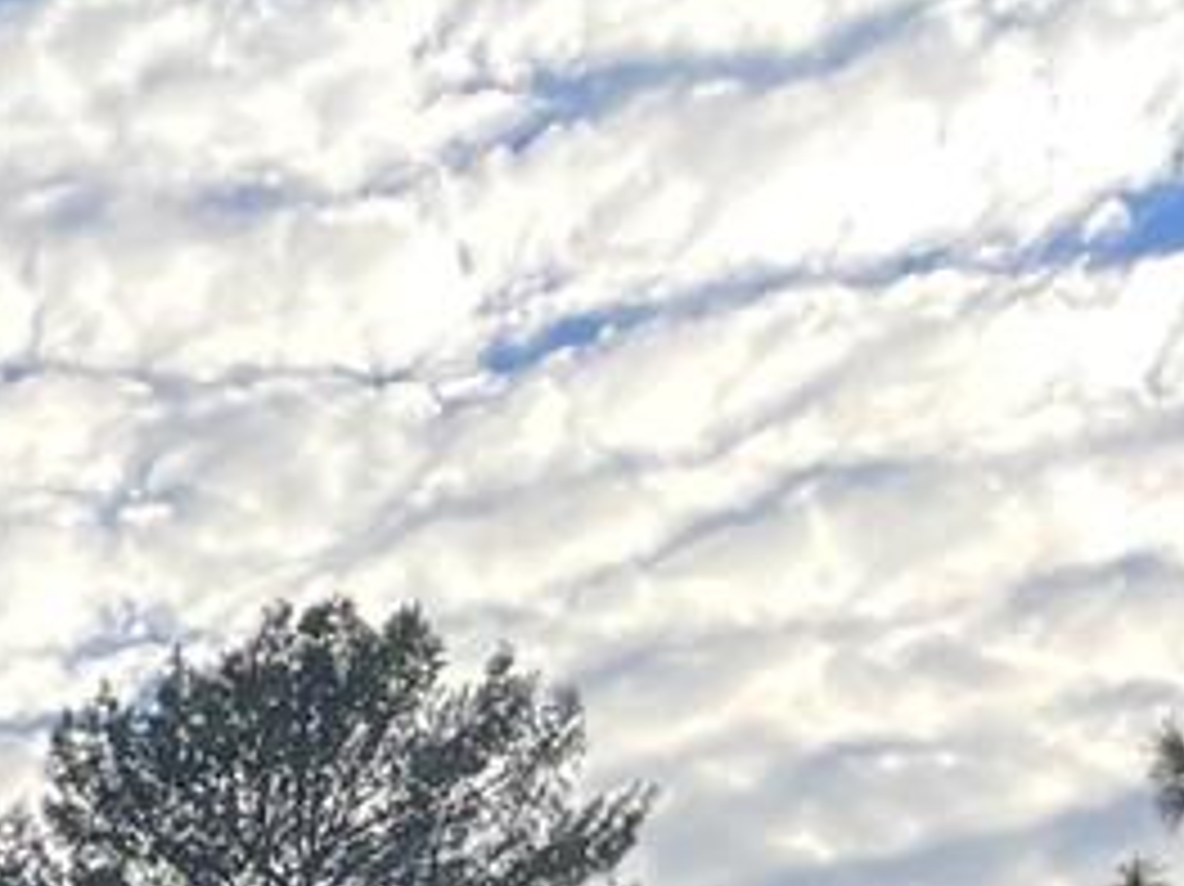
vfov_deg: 8.1
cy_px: 2649
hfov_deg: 11.1
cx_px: -1324
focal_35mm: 158
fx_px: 5402
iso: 32
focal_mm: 5.1
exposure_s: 1/824
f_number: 1.6
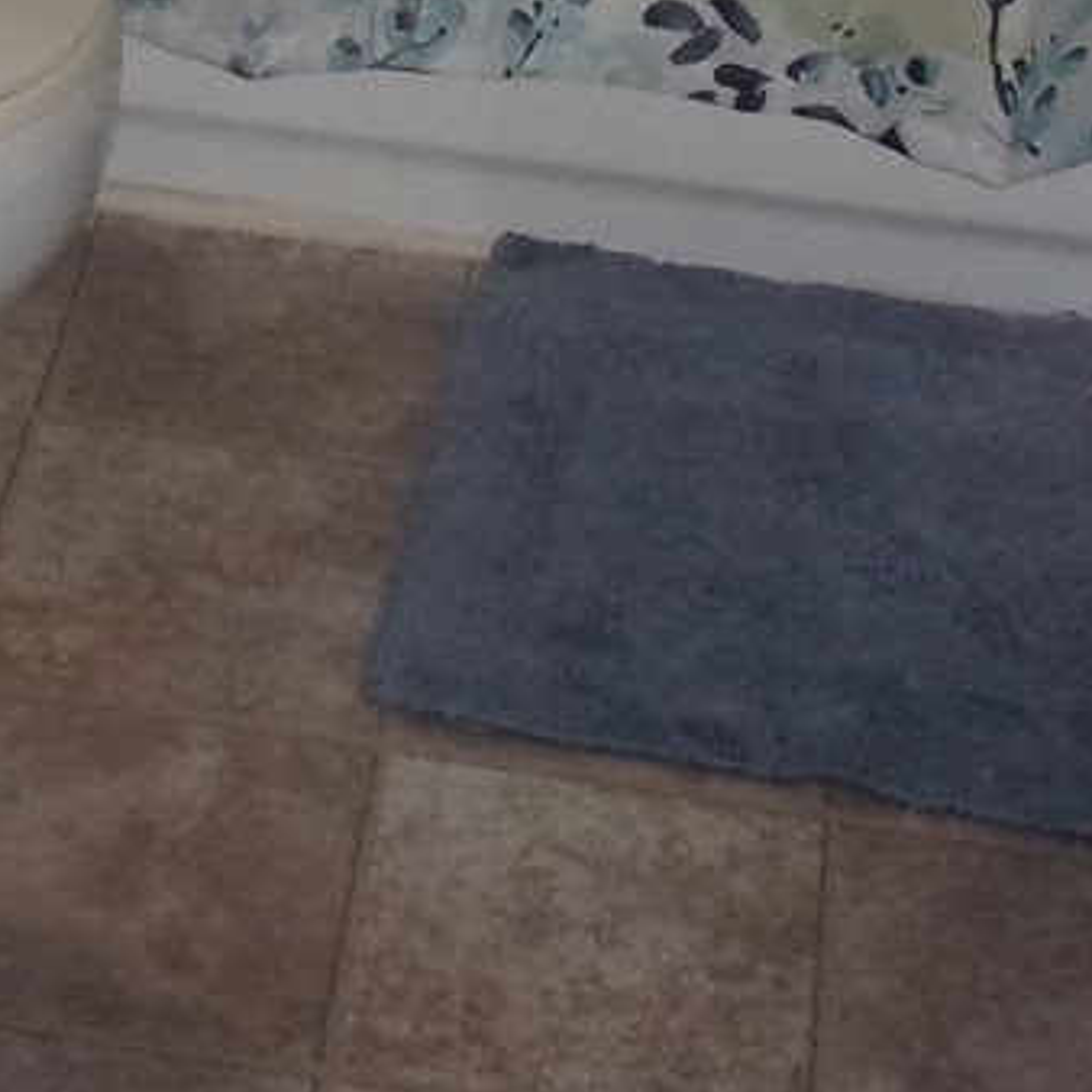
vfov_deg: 14.2
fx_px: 4176
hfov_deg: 14.8
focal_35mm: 117
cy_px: -426
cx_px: 249
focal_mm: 5.1
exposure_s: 1/34
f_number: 3.9
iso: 200
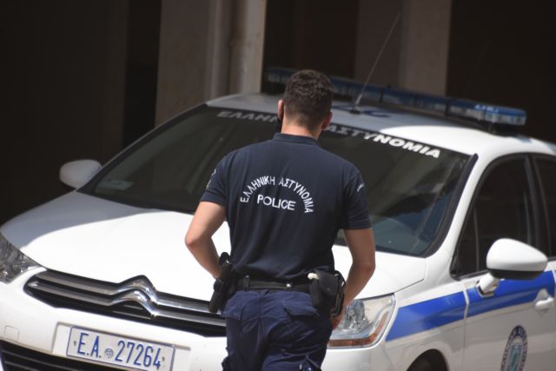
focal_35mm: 450
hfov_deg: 4.6
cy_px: 186
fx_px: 6951
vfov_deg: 3.1
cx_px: 278
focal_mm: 300
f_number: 5.6
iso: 125
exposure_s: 1/640
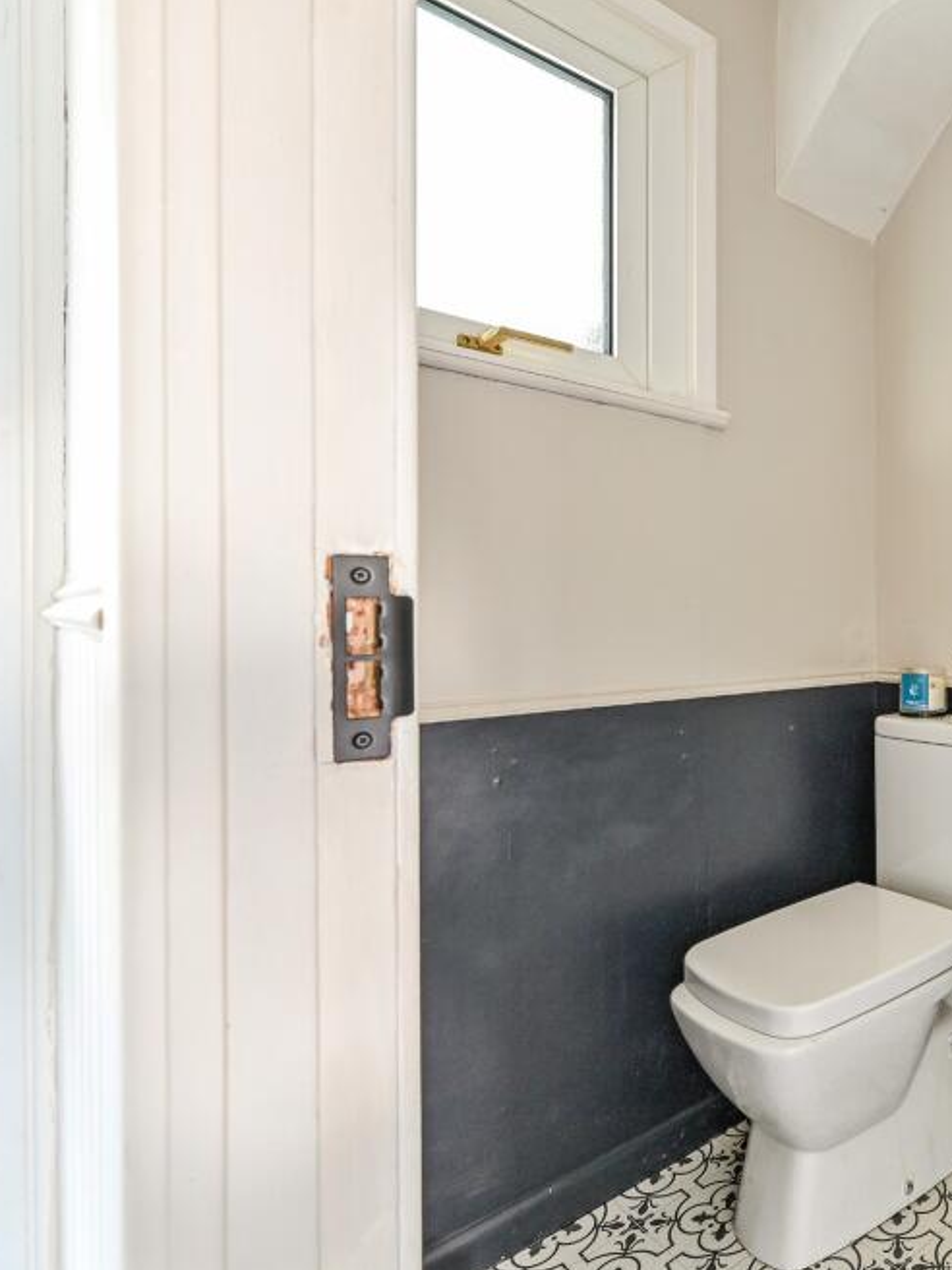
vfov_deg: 79.0
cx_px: 964
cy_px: 621
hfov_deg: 50.5
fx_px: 770
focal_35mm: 21
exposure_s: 1/1.6
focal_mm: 14
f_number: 9
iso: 400
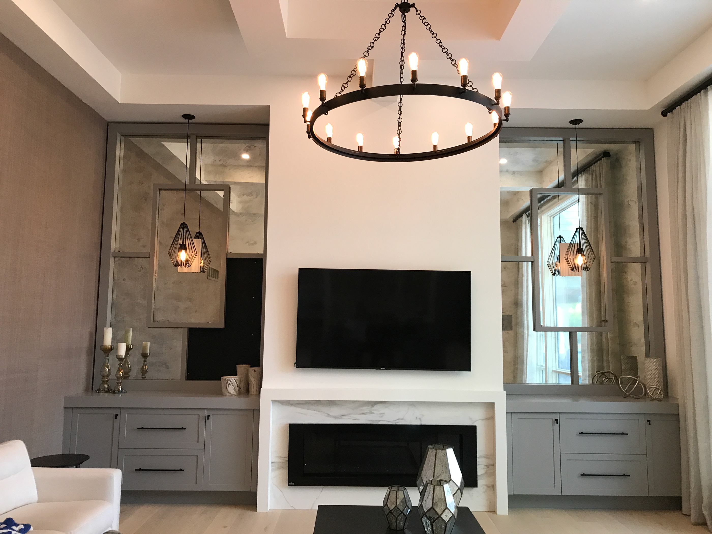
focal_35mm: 28
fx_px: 576
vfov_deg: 49.7
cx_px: 356
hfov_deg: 63.4
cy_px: 267
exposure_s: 1/24
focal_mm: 3.99
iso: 40
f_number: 1.8
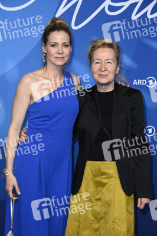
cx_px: 78
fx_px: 603
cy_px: 118
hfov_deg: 14.8
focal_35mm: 92
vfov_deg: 22.2
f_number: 5.6
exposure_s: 1/250
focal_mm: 92
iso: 800
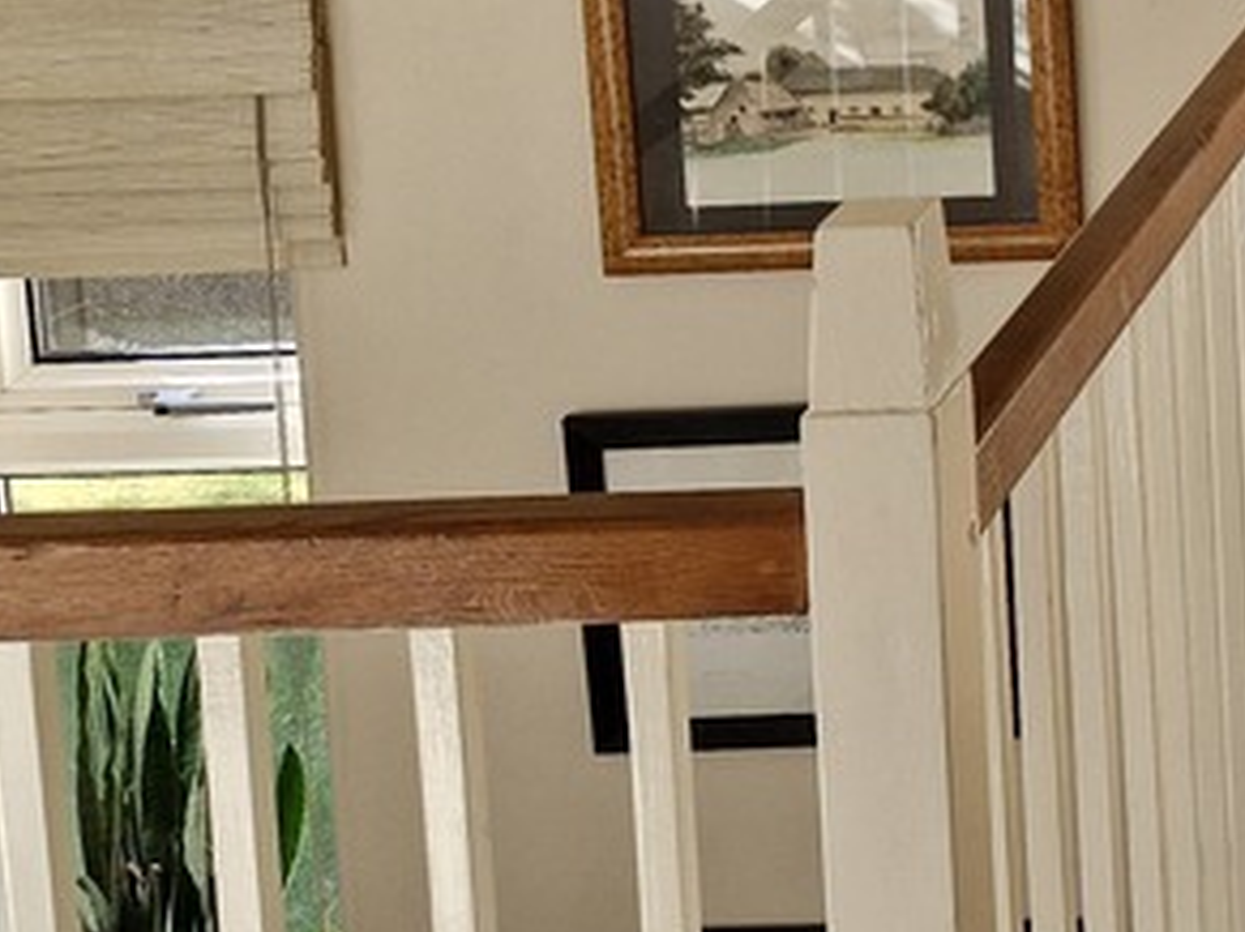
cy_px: -286
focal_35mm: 81
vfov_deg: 17.1
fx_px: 2912
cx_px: 1870
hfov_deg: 20.6
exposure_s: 1/180
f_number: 1.8
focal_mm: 5.4
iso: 64
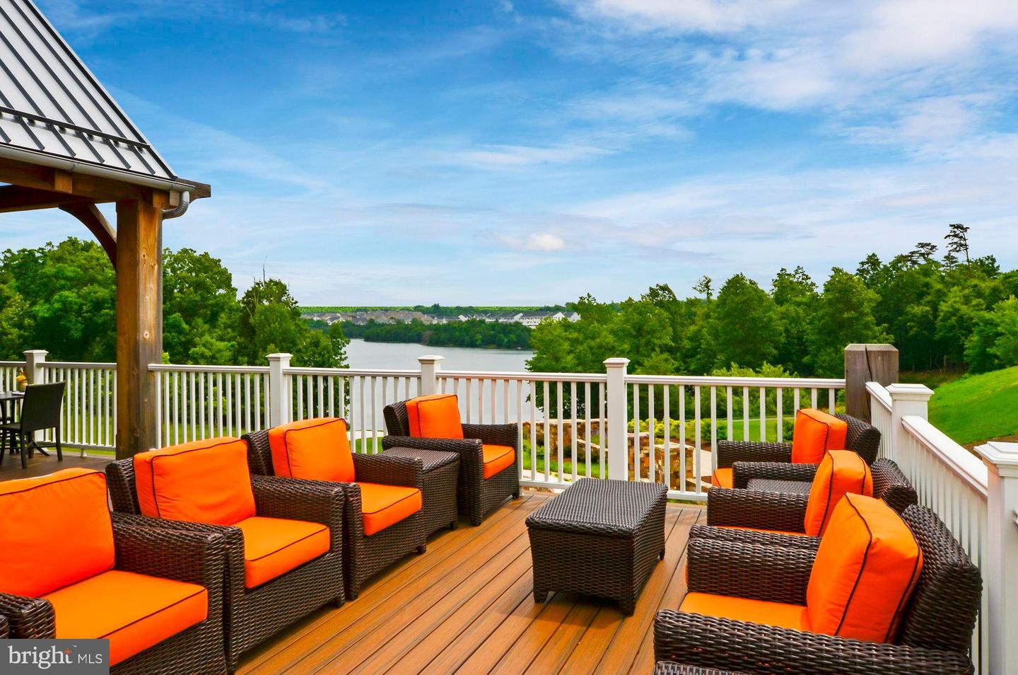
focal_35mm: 24
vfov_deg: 52.9
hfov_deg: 73.8
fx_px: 677
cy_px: 338
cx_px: 509
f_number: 14
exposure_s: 1/200
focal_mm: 16
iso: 100
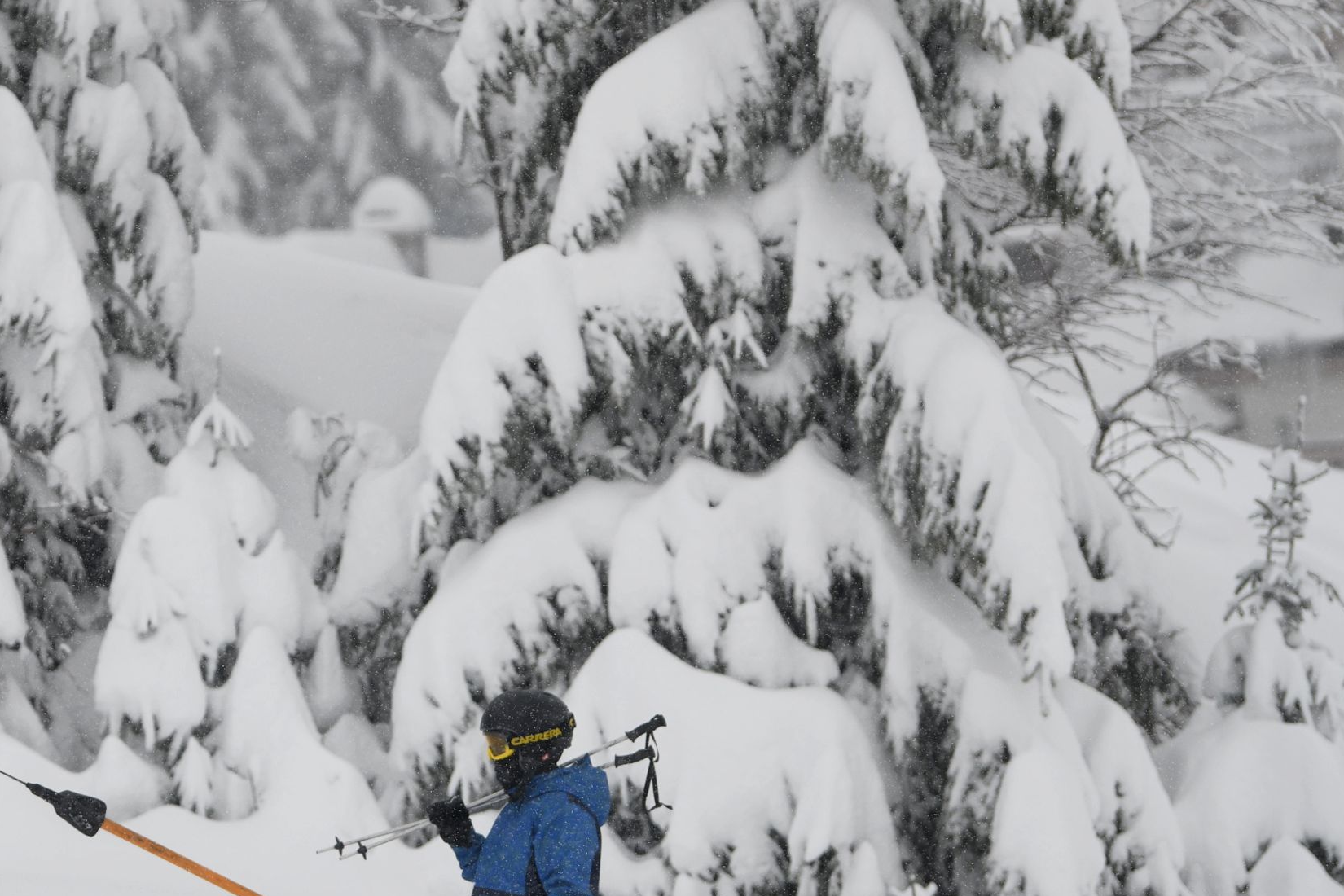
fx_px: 11311
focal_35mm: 303
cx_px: 179
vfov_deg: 4.5
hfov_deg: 6.8
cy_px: 343
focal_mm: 125
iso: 160
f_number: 2.8
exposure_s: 1/2500
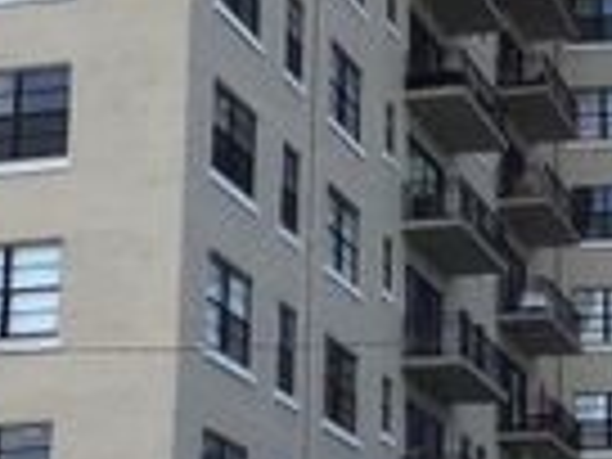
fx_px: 2015
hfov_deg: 17.0
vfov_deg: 13.0
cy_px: 281
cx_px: 554
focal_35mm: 114
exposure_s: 1/673
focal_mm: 3.3
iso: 25
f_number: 2.4
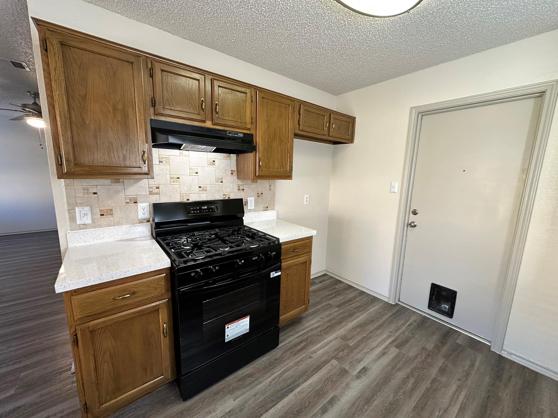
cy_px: 209
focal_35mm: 14
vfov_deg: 85.7
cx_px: 279
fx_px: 226
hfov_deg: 102.1
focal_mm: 2.22
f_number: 2.2
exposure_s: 1/60
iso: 160
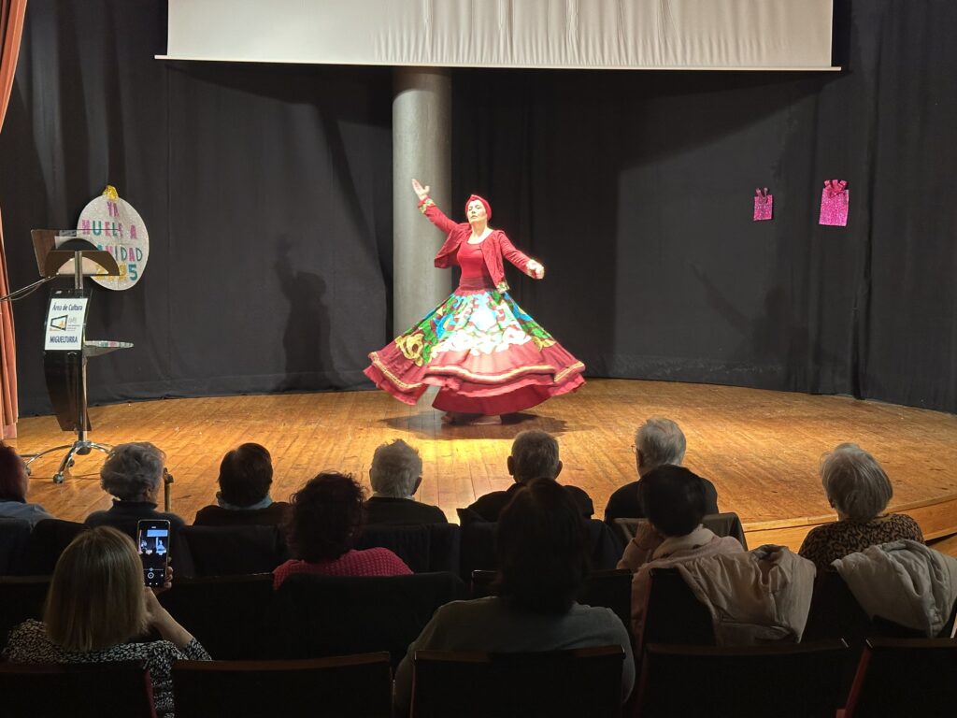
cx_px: 478
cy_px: 359
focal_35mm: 48
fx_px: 1327
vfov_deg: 30.3
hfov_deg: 39.7
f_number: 1.78
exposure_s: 1/50
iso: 250
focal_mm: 6.86
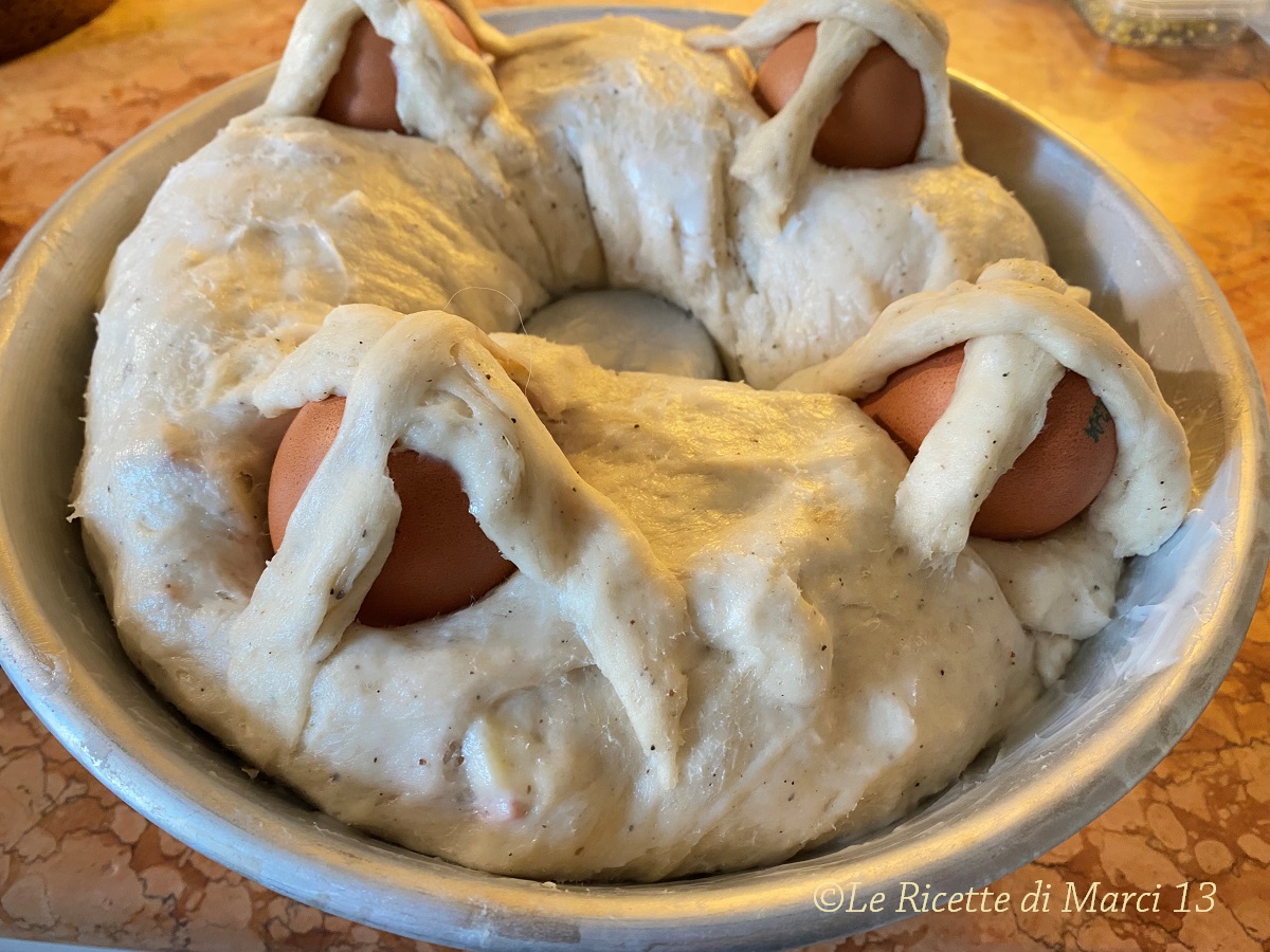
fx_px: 954
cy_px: 476
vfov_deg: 53.1
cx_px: 635
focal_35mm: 26
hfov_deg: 67.3
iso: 320
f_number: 1.8
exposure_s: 1/50
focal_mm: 4.25
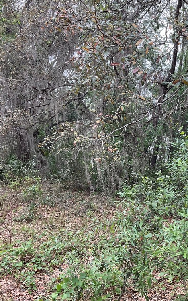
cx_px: 156
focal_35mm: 42
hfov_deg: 29.7
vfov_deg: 47.2
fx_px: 344
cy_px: 151
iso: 32
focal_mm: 3
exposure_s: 1/120
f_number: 1.8
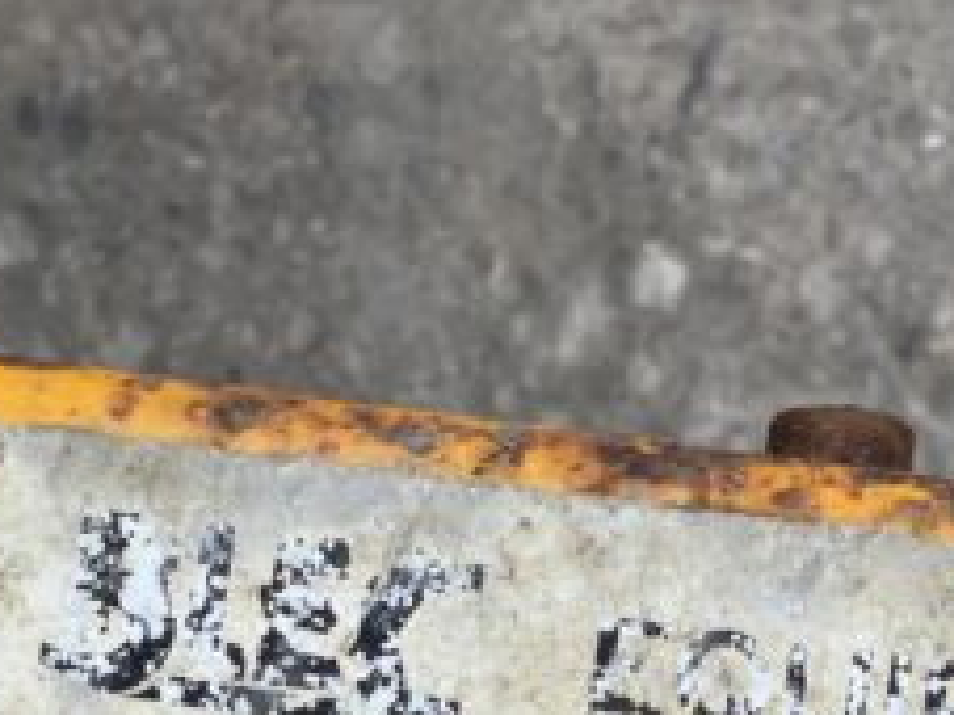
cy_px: 871
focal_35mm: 131
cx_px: 542
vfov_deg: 11.1
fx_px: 3608
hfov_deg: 15.1
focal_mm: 3
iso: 16
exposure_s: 1/545
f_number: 1.8
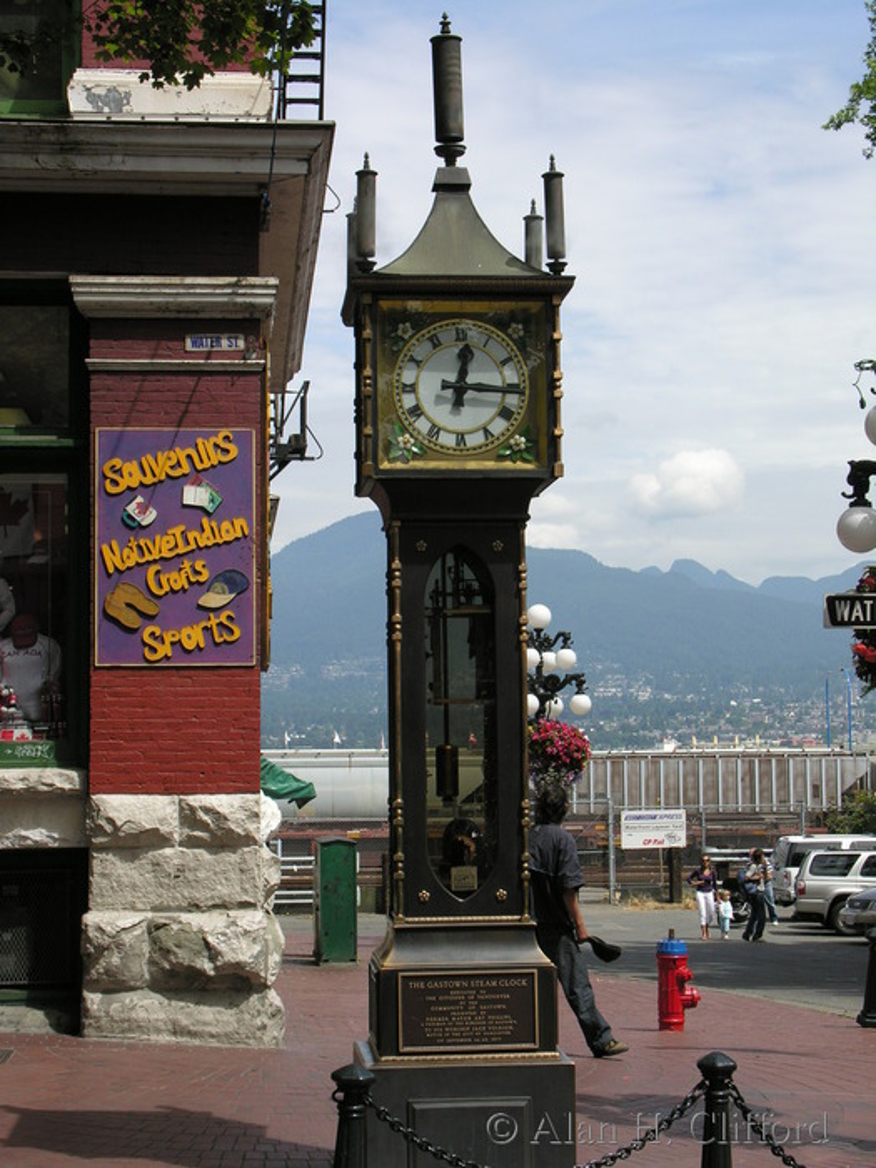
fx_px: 2396
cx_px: 438
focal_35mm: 71
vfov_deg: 27.4
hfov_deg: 20.7
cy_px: 584
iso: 50
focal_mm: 18
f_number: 7.4
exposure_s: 1/184
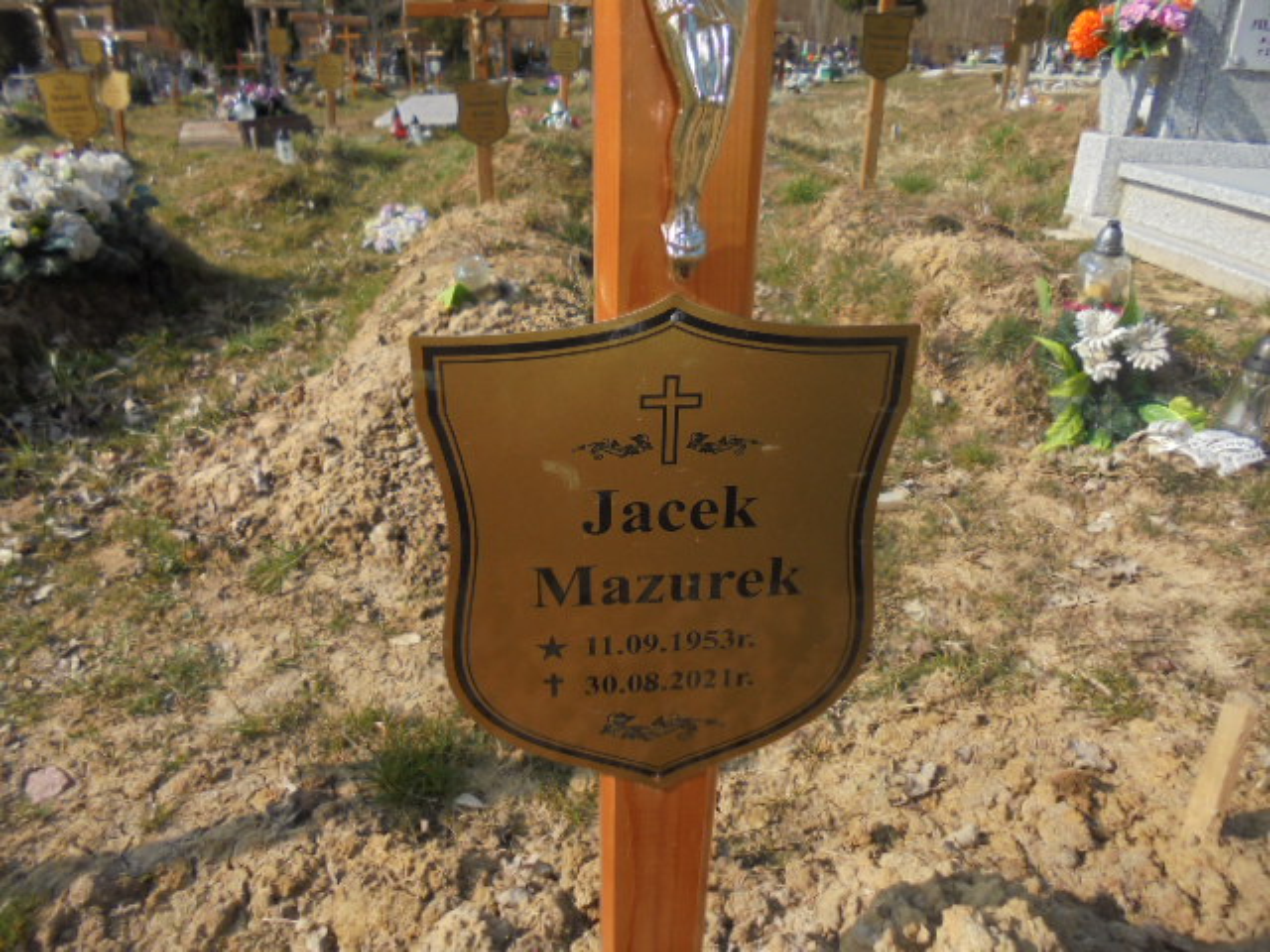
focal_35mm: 26
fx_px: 954
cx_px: 635
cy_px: 476
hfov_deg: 67.3
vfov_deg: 53.1
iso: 100
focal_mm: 4.6
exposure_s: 1/800
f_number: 3.5
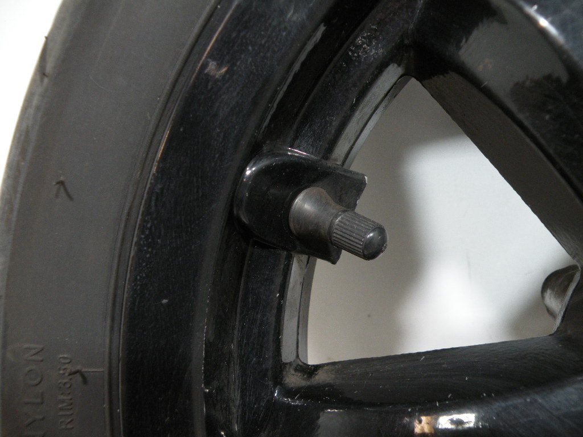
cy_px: 218
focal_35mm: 27
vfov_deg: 51.4
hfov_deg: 65.3
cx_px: 292
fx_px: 455
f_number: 2.8
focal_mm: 4.7
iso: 210
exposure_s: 1/85.1
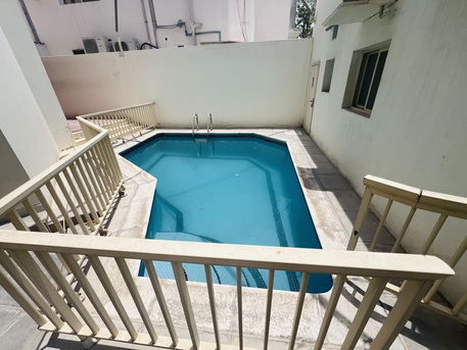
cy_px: 175
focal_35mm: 13
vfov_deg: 89.9
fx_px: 175
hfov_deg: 106.2
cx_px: 234
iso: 32
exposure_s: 1/2421
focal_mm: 1.57
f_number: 1.8
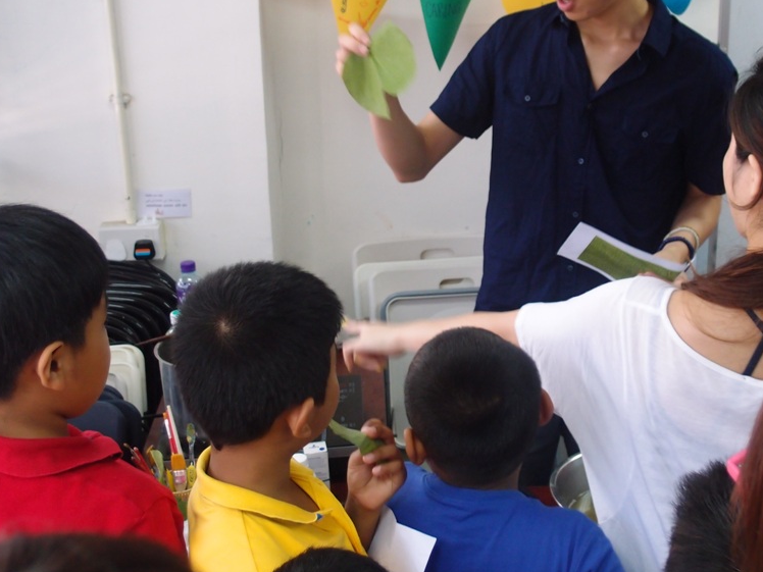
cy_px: 192
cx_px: 443
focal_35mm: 52
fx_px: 1146
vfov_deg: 27.9
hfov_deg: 36.7
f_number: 2
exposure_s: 1/50
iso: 200
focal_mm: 8.16
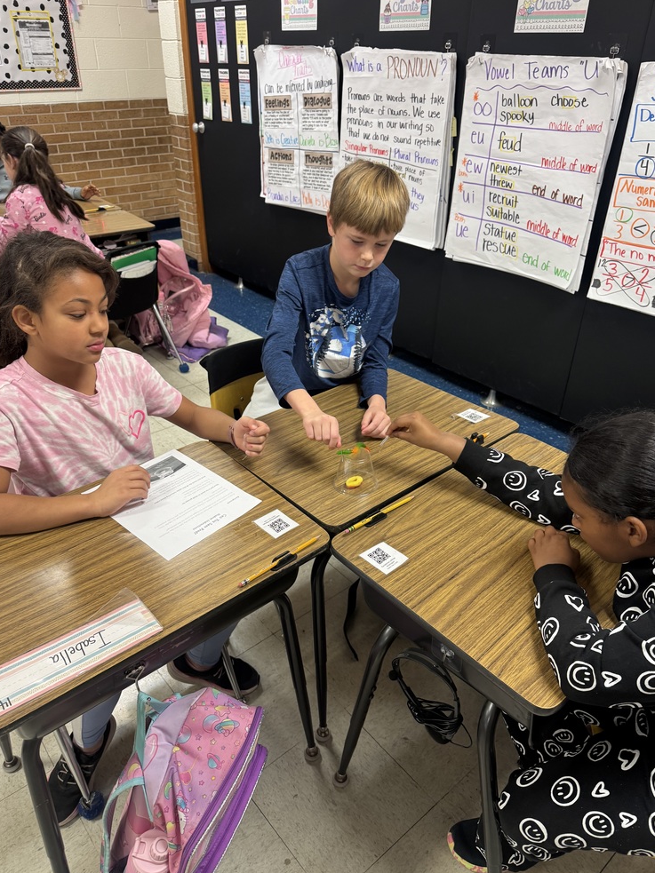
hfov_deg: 54.9
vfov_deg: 69.4
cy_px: 435
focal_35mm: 25
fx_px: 631
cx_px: 335
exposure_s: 1/60
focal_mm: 6.76
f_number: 1.78
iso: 160
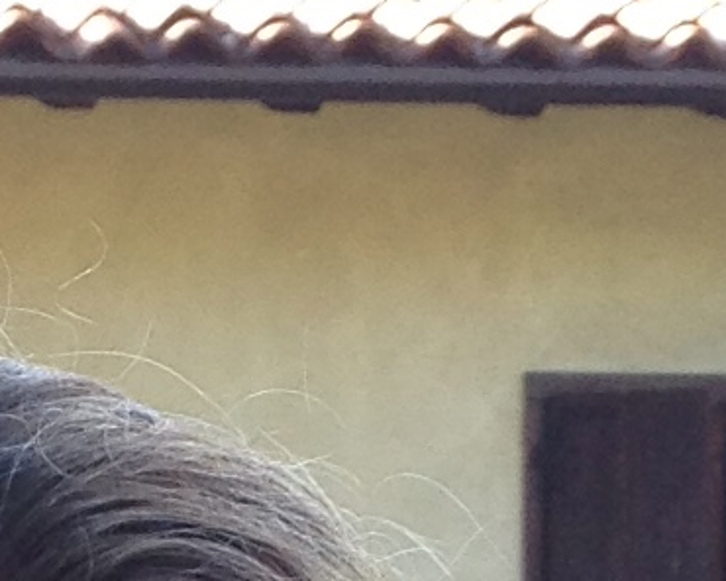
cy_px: 1413
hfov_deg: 6.4
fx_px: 6468
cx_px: 59
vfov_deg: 5.0
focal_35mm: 301
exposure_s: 1/133
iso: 64
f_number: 2.4
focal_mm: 4.28
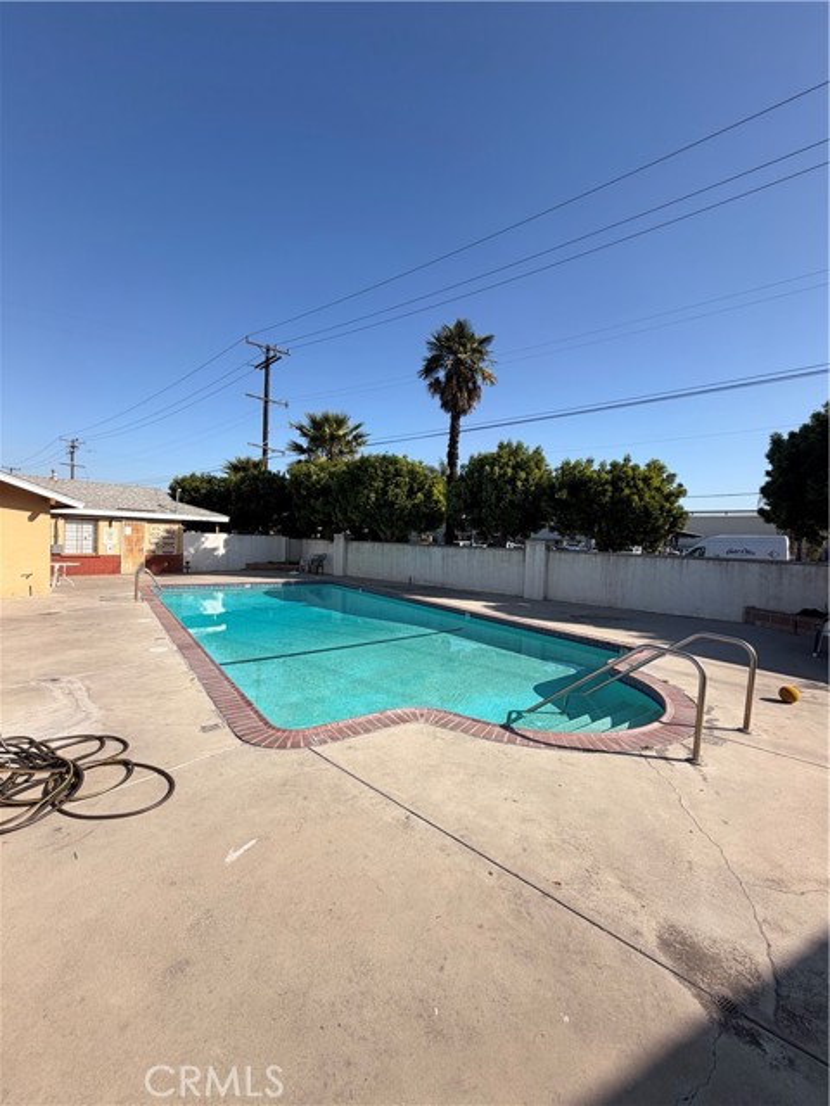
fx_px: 448
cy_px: 553
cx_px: 415
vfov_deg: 102.1
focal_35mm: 14
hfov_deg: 85.7
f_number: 2.2
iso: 20
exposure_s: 1/853
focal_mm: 2.22
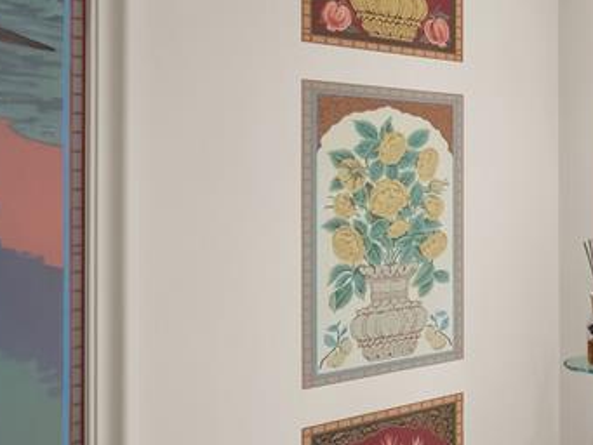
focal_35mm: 42
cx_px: 725
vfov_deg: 34.3
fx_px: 720
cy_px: 180
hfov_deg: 34.8
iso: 400
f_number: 11
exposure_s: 1/2.5
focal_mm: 7
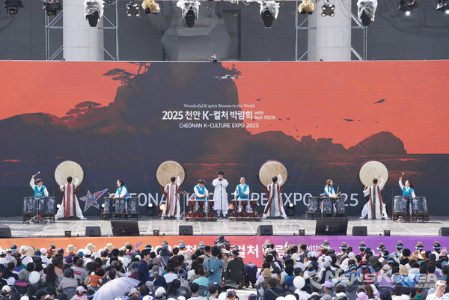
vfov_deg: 7.6
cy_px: 150
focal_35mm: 182
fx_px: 2272
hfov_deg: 11.3
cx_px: 224
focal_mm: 182
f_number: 5.6
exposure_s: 1/640
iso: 500
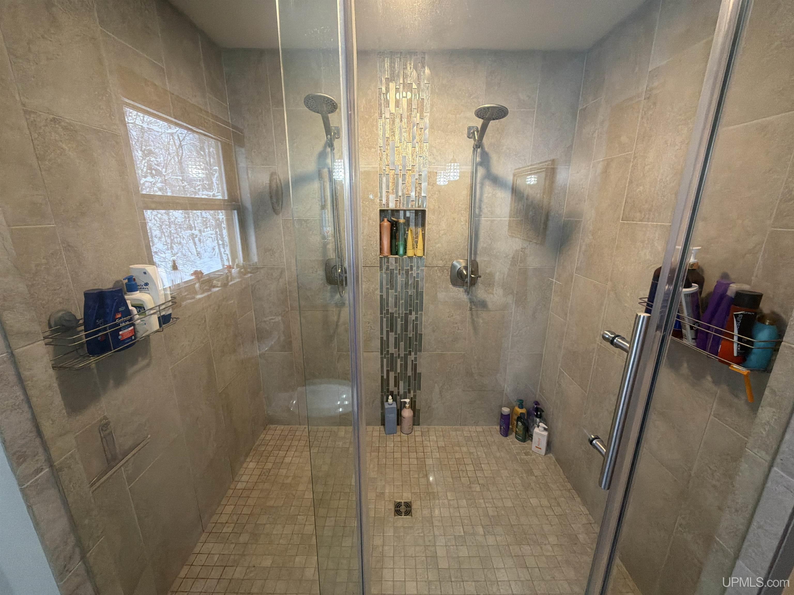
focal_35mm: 14
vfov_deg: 85.7
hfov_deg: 102.1
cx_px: 397
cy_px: 298
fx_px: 321
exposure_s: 1/60
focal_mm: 2.22
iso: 250
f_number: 2.2
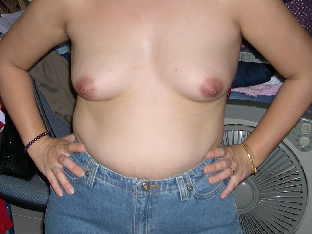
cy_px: 30
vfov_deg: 18.2
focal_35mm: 80
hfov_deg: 24.2
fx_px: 721
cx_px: 85
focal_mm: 8
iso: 100
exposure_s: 1/60
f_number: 2.8
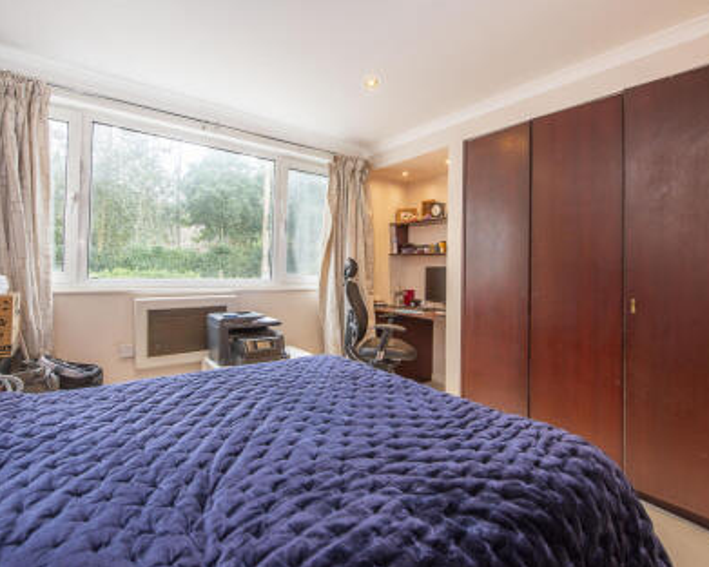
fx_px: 336
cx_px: 341
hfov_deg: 93.1
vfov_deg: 80.4
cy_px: 284
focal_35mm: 16
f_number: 6.3
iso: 500
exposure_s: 1/15
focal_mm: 14
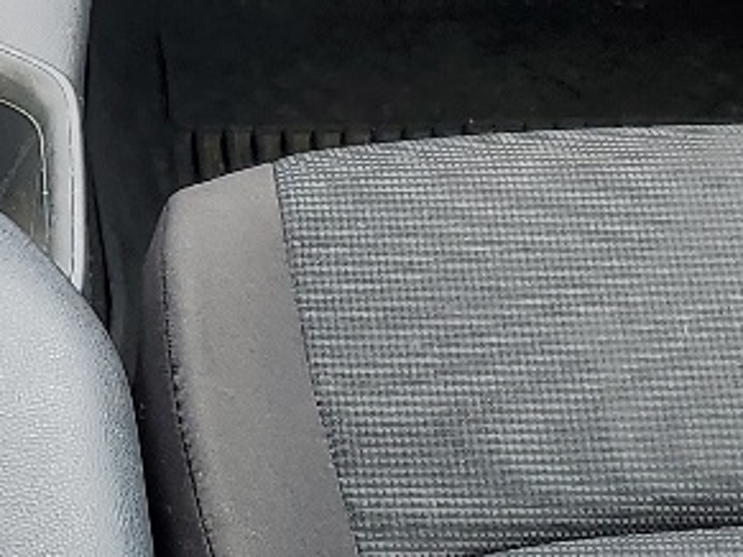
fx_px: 3068
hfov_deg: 13.4
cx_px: -176
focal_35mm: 143
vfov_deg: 10.3
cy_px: 20
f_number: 1.5
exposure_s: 1/120
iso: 53
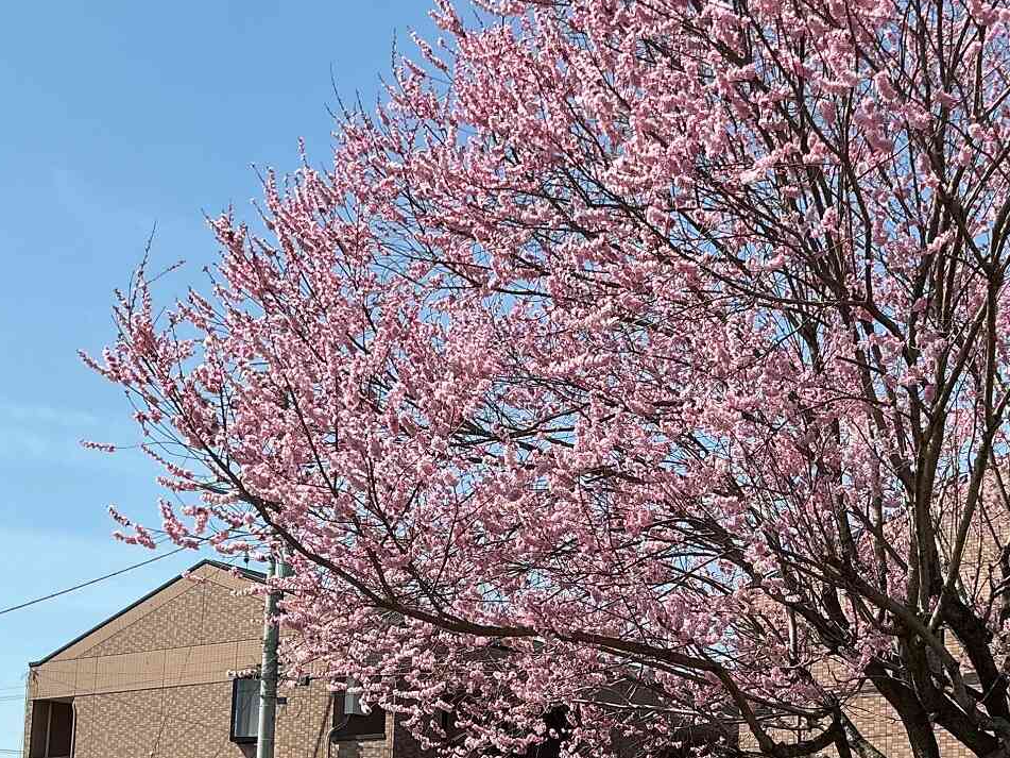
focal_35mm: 61
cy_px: 712
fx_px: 1780
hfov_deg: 30.8
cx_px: 832
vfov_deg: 23.3
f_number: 1.8
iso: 25
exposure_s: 1/1250
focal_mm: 3
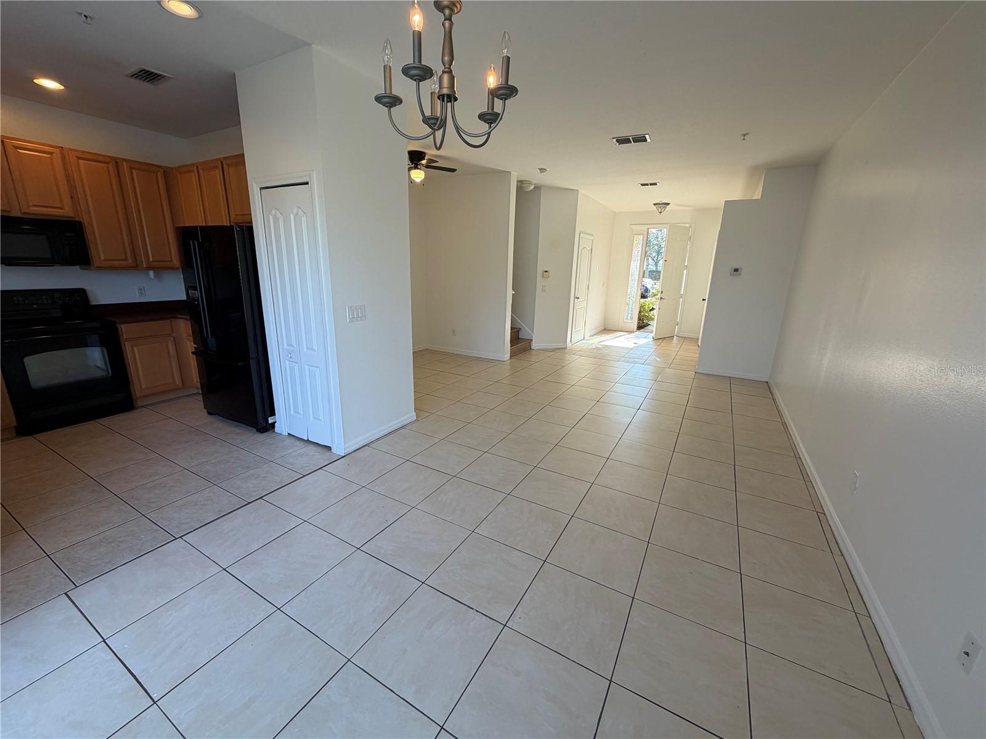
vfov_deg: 85.7
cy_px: 370
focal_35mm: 14
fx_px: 399
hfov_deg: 102.1
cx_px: 493
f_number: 2.2
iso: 80
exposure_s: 1/120
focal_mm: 2.22
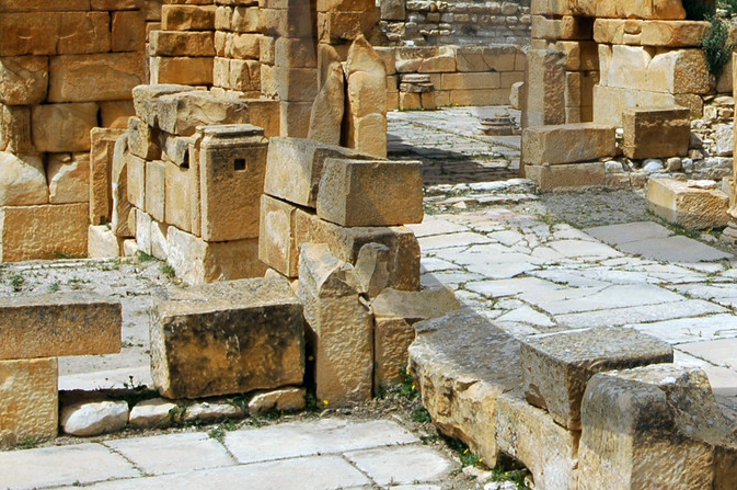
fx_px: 1824
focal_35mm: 89
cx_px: 712
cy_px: -14
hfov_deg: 22.1
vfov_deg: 15.0
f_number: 10
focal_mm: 25
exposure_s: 1/400
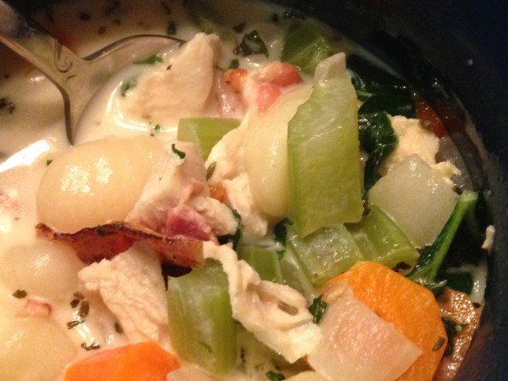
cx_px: 150
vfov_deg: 25.2
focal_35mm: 58
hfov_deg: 32.8
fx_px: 851
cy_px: 201
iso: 400
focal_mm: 4.12
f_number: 2.4
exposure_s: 1/20
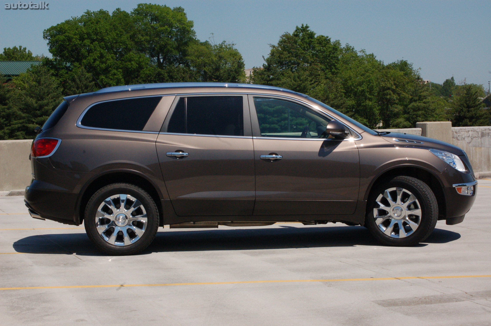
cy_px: 163
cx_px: 246
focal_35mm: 82
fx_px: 1123
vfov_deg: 16.5
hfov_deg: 24.7
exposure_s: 1/500
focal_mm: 55
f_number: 18
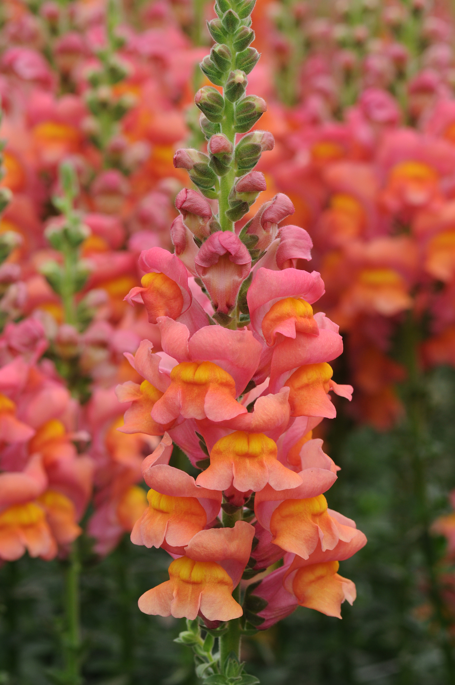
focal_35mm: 158
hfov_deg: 8.7
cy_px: 342
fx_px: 2993
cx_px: 228
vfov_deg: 13.1
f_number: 8
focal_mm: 105
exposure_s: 1/80
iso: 200
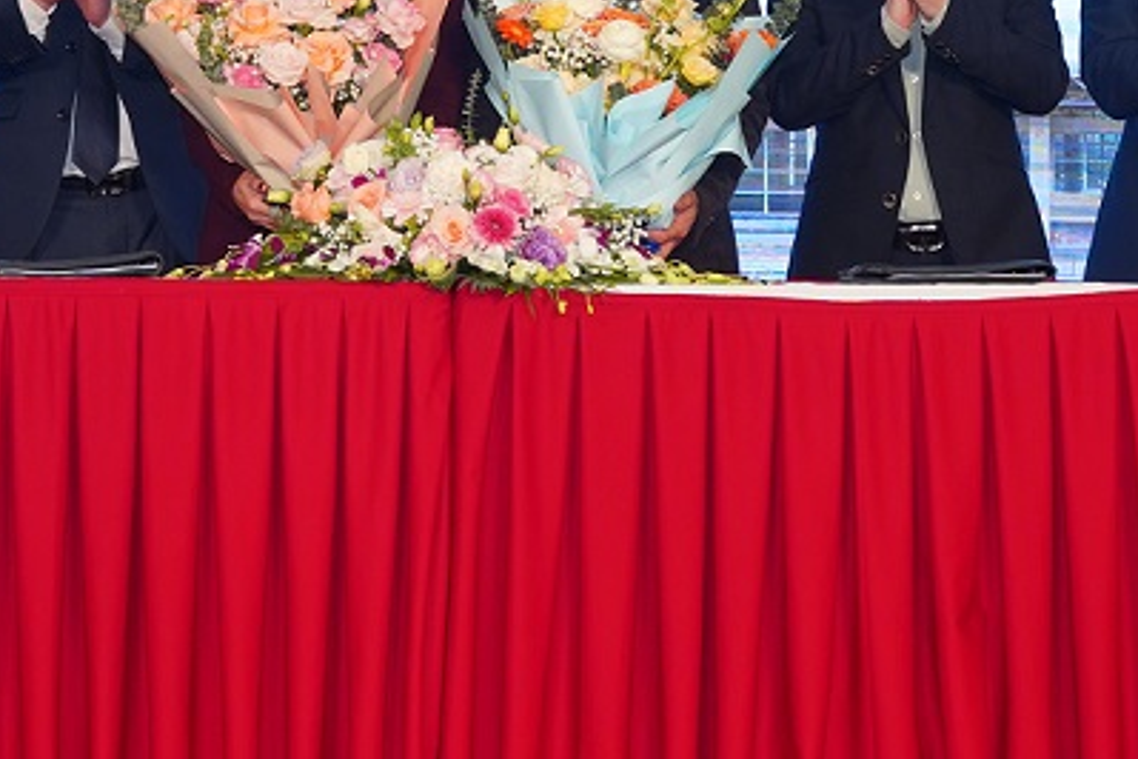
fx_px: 3667
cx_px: 378
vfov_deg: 11.7
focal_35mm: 116
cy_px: 37
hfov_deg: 17.6
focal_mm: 32
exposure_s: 1/160
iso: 640
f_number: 3.2
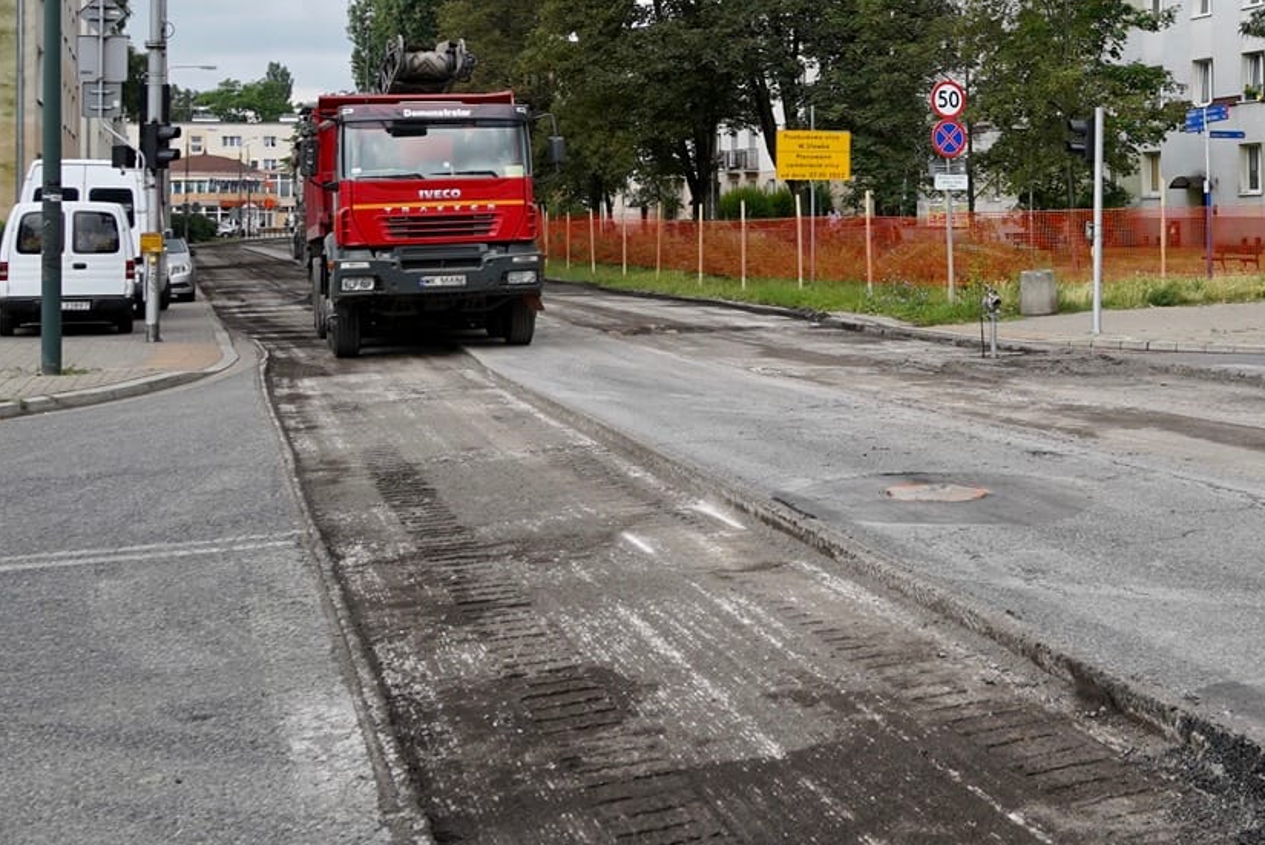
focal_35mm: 47
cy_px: 176
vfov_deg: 28.1
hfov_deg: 40.0
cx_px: 1038
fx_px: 1652
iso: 100
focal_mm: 16
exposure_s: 1/400
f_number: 4
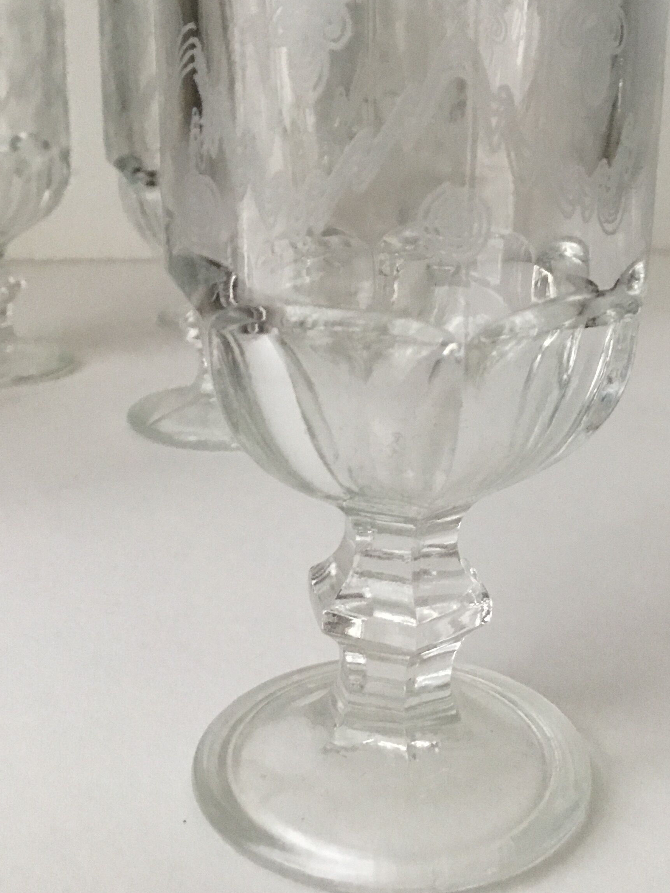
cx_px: 401
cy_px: 388
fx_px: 1136
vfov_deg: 42.9
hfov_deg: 32.8
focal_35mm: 44
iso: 200
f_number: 2.4
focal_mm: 3.3
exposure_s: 1/33
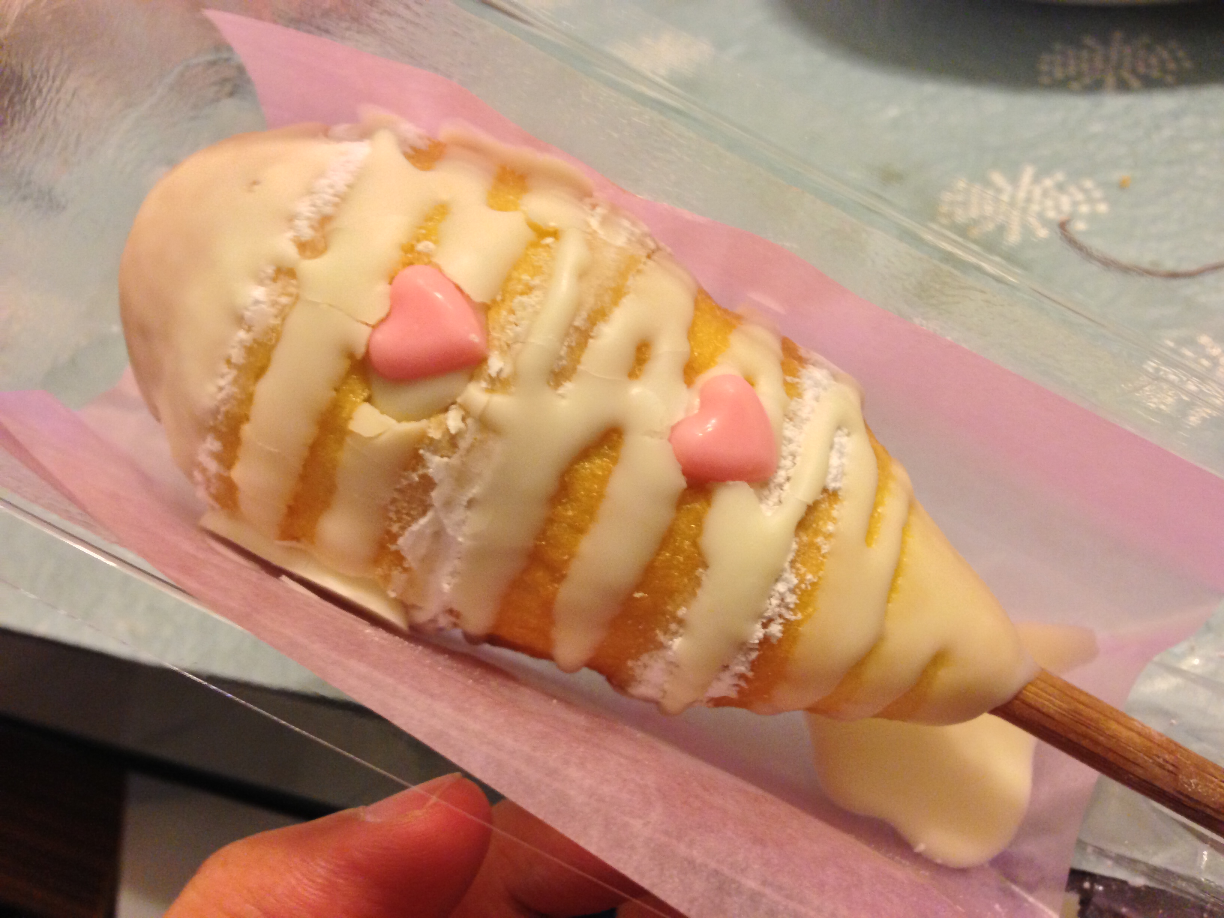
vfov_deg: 42.9
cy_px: 459
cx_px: 612
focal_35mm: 33
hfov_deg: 55.4
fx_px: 1167
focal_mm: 4.13
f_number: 2.4
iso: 250
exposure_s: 1/20
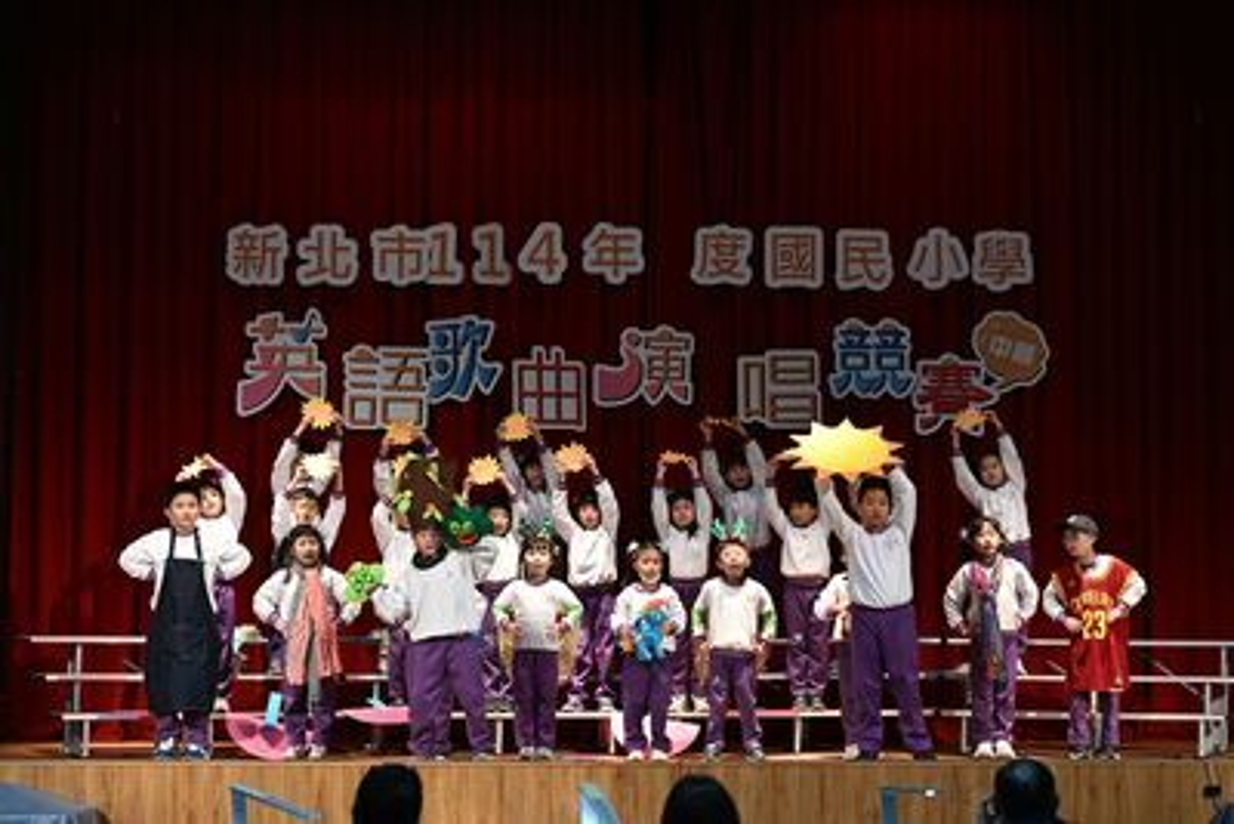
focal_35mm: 75
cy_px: 412
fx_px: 2572
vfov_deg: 18.2
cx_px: 617
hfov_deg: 27.0
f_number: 4.5
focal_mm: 75
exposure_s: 1/320
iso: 3200
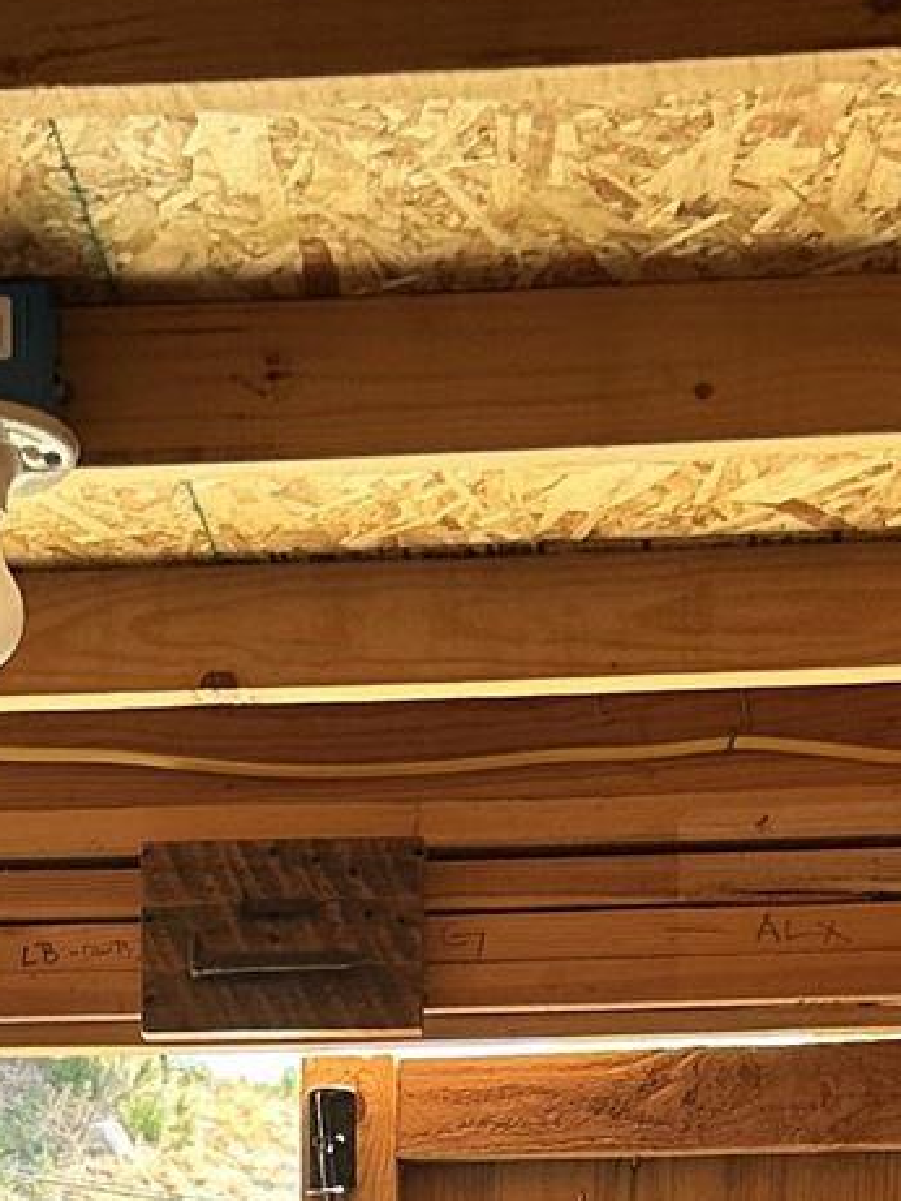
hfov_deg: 12.3
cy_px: 2170
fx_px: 4163
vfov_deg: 14.4
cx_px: 112
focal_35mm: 120
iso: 80
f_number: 1.78
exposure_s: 1/376
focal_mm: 6.86
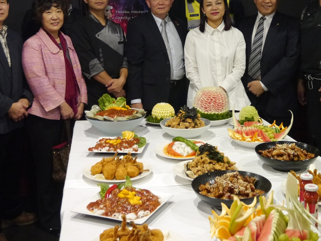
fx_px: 454
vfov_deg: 29.0
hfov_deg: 38.8
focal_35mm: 49
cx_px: 183
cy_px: 46
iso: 1600
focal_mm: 14
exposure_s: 1/30
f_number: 3.5
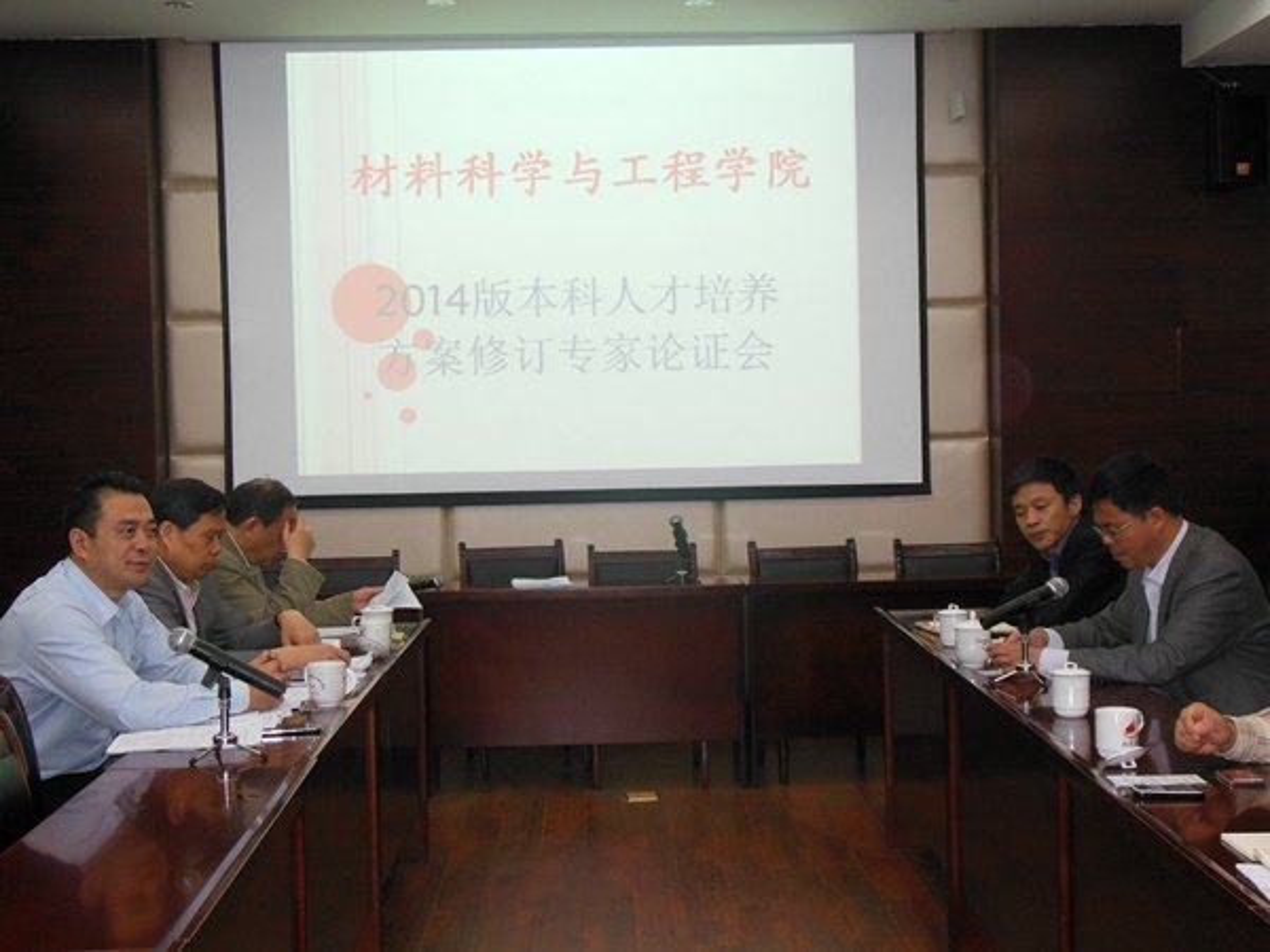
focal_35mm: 50
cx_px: 635
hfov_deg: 38.2
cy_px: 476
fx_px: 1834
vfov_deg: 29.1
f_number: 4
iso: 500
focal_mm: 8.9
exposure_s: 1/60
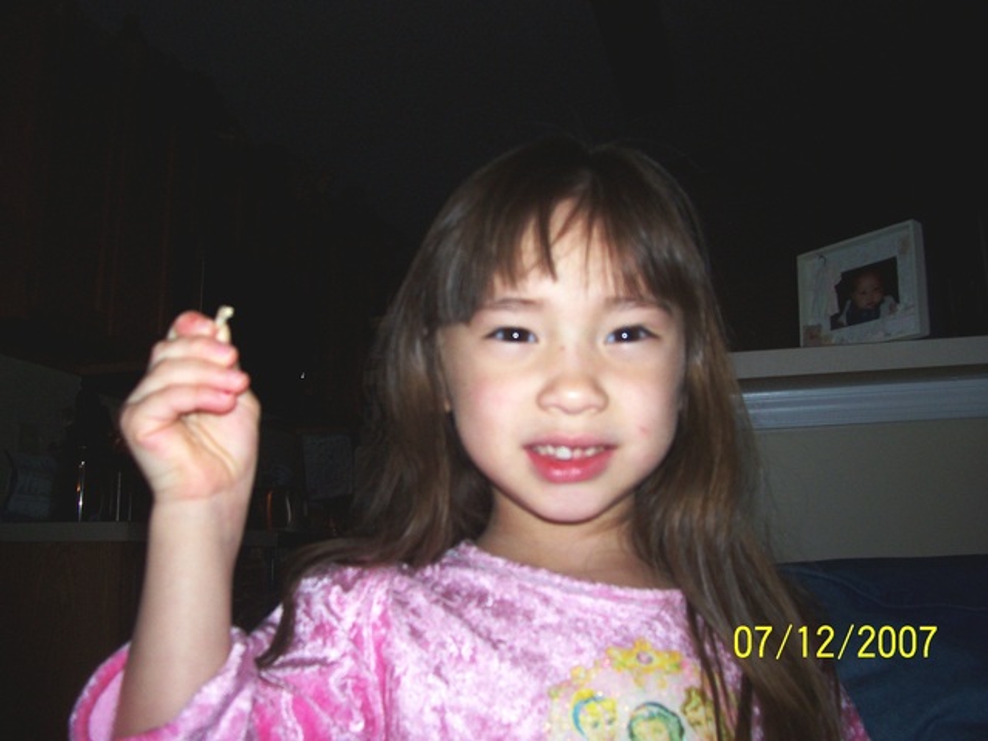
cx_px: 494
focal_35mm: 34
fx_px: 970
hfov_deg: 54.0
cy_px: 370
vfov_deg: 41.8
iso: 140
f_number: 2.7
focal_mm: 5.6
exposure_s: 1/112
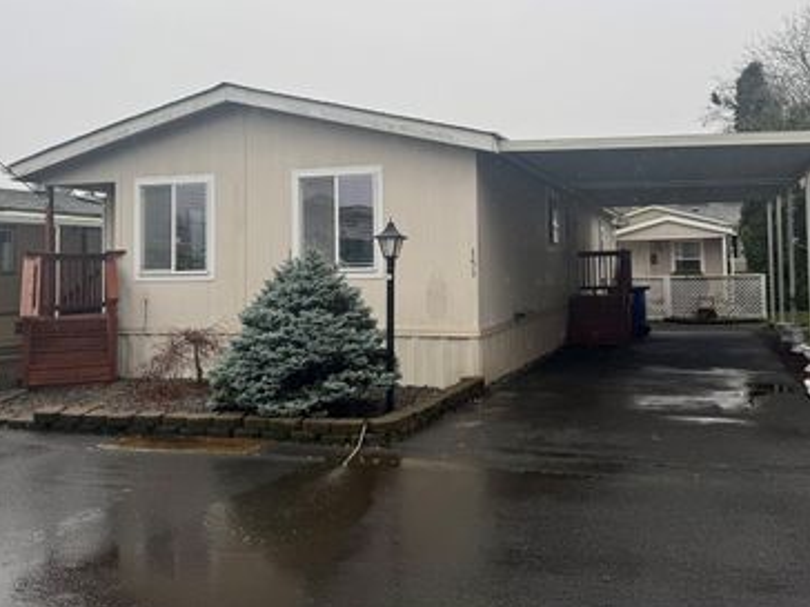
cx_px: 443
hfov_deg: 55.3
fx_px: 772
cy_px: 232
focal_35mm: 33
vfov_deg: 42.7
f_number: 1.78
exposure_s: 1/567
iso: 80
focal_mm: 6.76
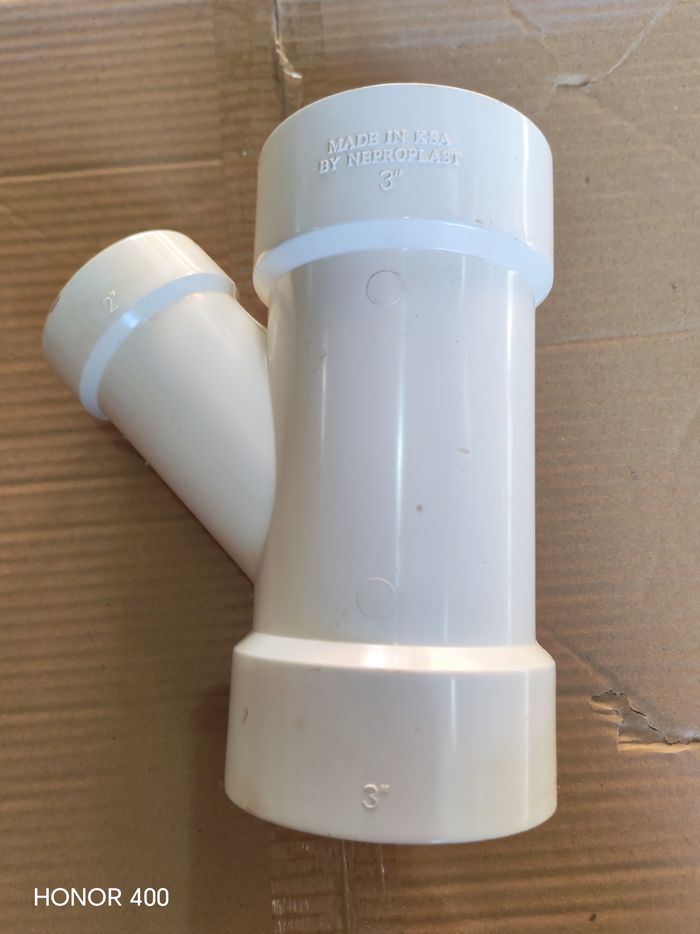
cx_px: 350
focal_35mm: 27
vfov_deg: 65.3
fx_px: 728
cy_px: 467
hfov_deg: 51.4
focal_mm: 6.12
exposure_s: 1/100
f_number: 1.9
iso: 320
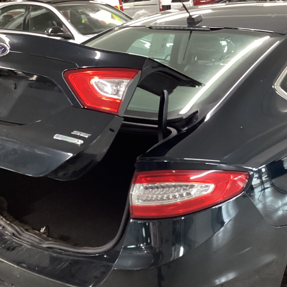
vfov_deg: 33.3
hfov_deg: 33.1
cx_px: 195
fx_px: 478
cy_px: 165
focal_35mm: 51
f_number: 2.4
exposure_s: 1/30
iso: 400
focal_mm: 3.3
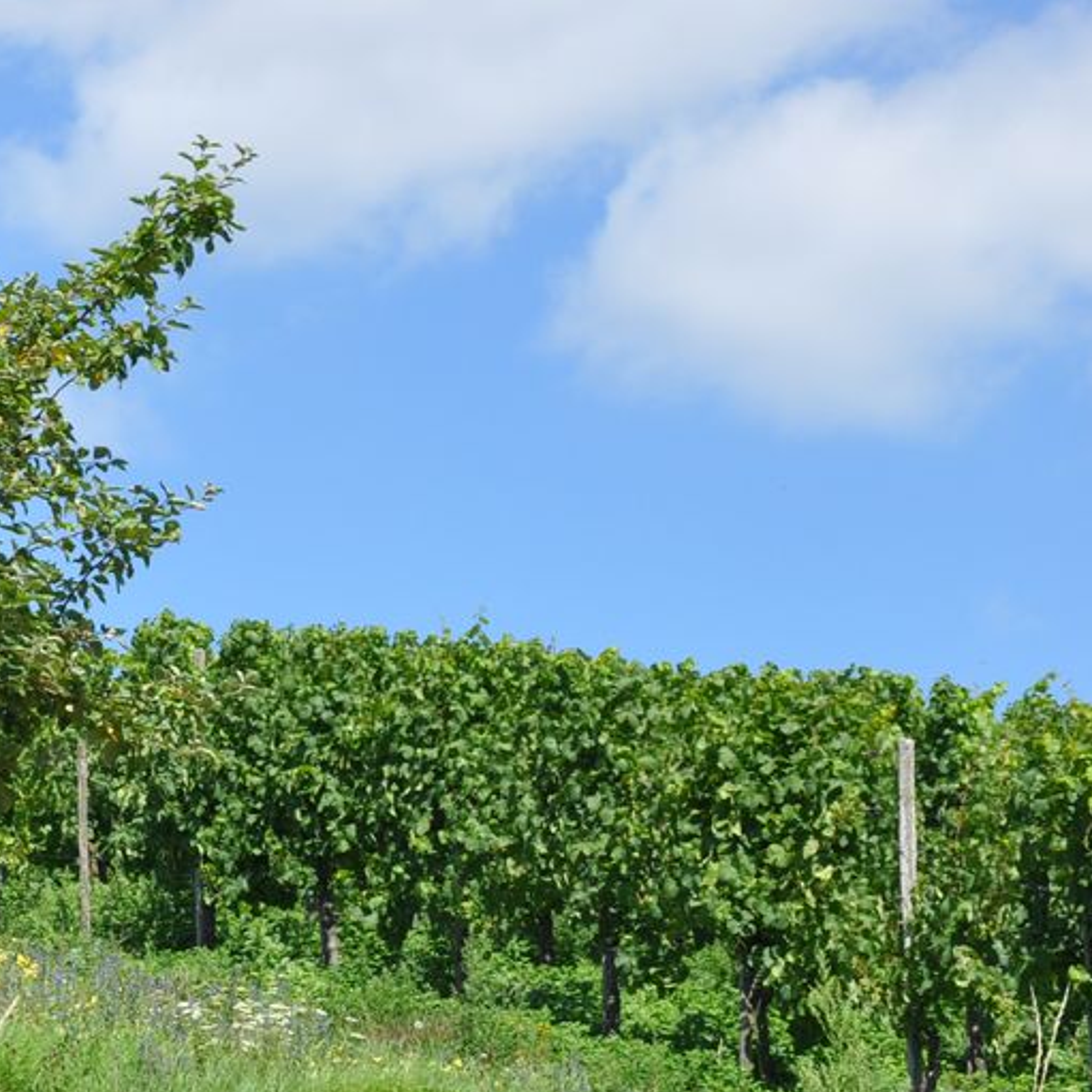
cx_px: -85
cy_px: 927
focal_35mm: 179
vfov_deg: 9.7
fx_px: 6400
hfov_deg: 9.7
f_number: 9
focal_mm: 45
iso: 200
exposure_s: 1/320
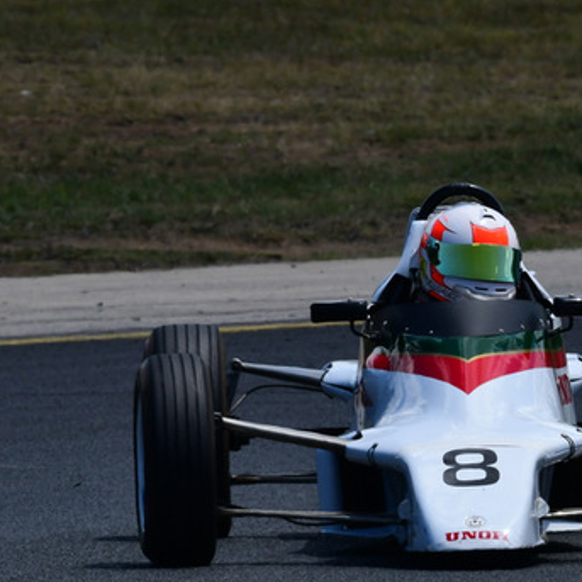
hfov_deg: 1.4
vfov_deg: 1.4
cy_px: 251
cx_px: 531
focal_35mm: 1219
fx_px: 23188
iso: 320
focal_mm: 410
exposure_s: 1/640
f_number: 11
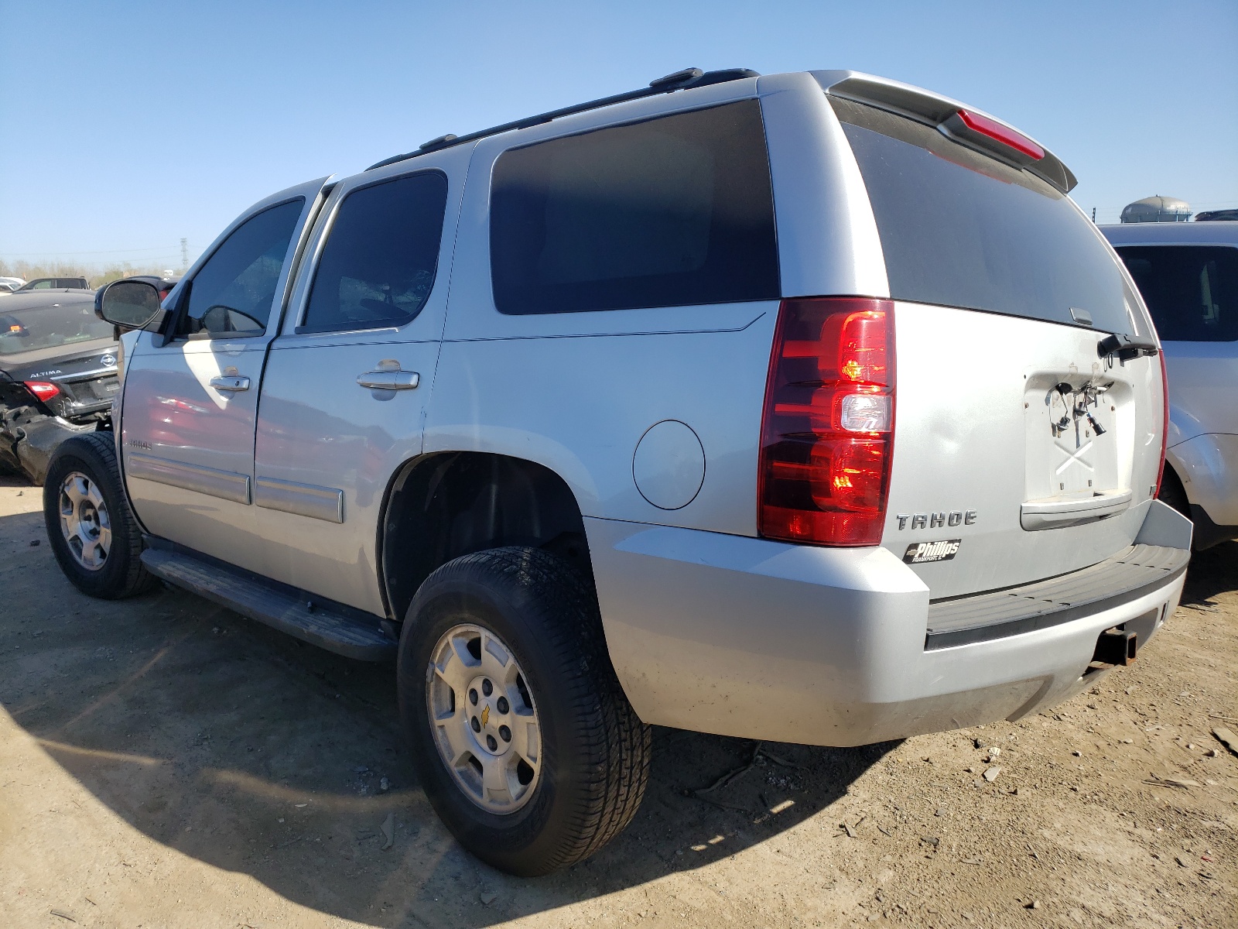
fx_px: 930
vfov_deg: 53.1
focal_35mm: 26
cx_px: 619
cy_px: 464
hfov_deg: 67.3
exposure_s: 1/2000
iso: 50
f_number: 1.5
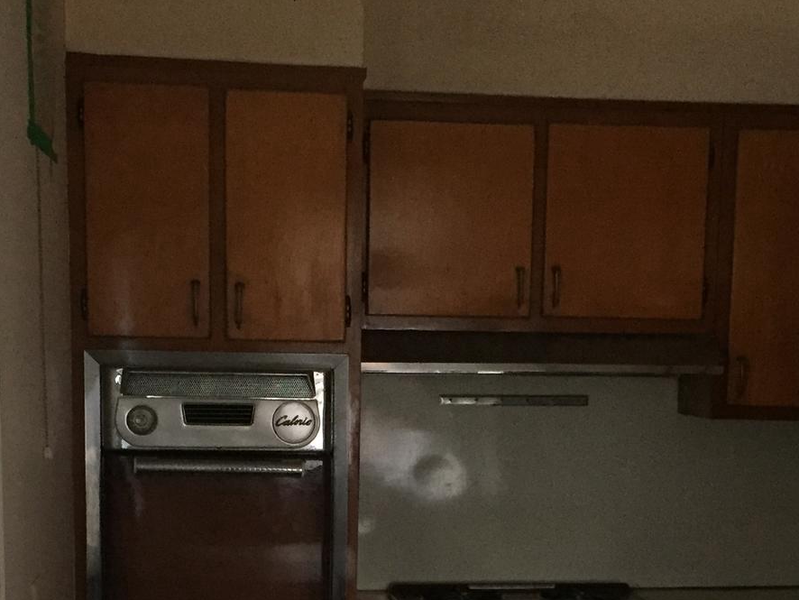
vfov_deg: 21.4
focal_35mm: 67
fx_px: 1547
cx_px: 445
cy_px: 545
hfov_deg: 28.9
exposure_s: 1/30
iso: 250
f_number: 2.2
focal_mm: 4.15
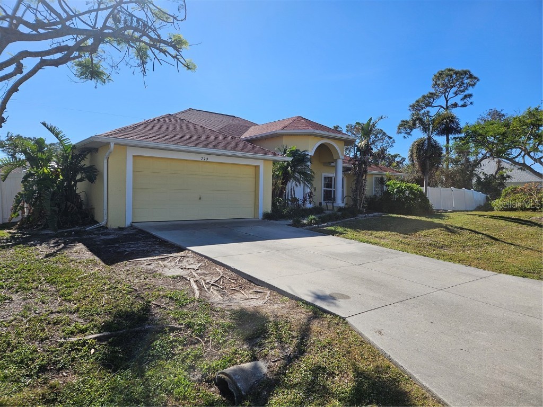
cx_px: 272
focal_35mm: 23
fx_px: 361
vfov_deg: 58.9
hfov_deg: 73.9
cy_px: 204
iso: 25
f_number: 1.8
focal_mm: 5.4
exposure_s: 1/2289
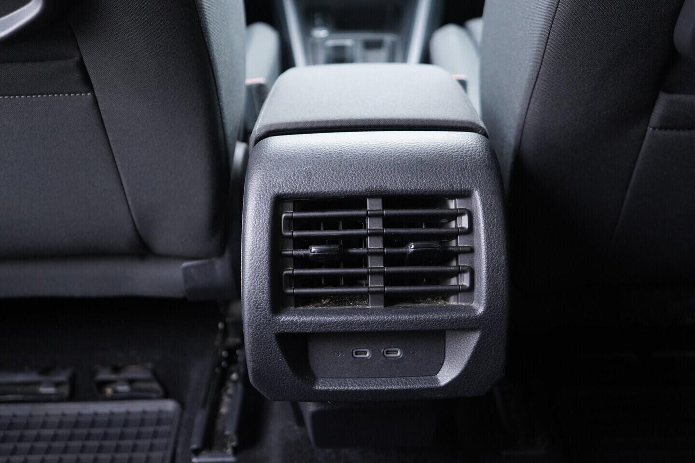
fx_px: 695
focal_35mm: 36
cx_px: 348
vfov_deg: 36.9
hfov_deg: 53.1
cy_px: 232
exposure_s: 1/40
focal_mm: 24
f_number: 2.8
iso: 1000
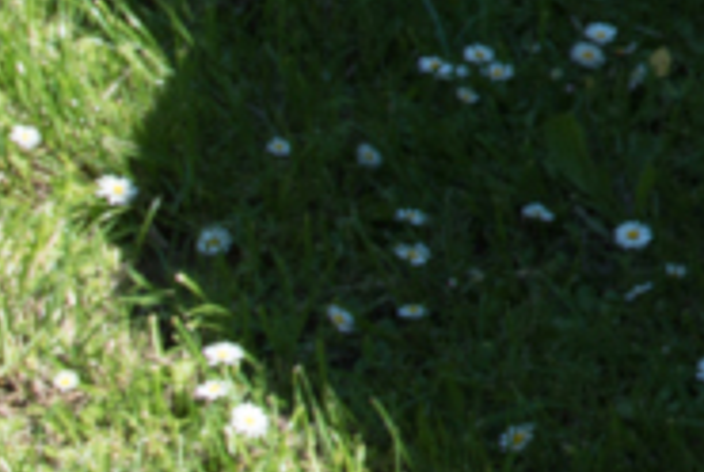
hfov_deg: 8.7
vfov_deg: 6.1
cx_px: 1613
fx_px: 4284
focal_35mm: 219
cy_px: -489
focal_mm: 27
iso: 100
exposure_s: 1/640
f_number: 4
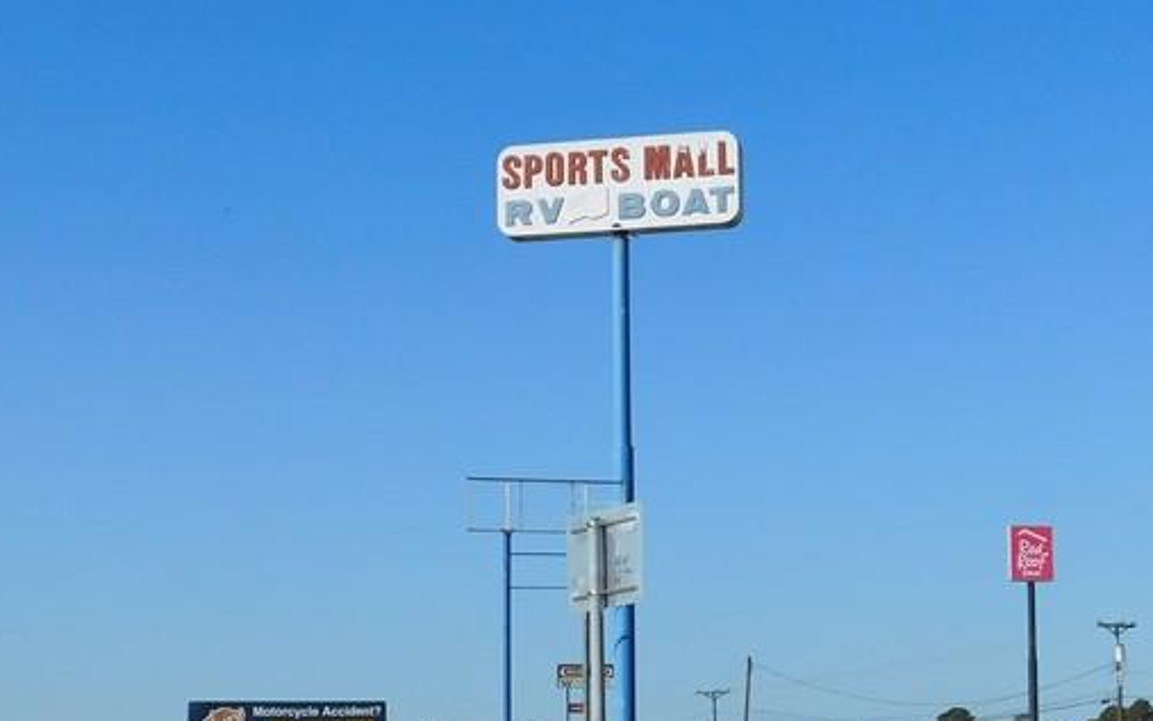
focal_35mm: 77
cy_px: 571
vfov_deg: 16.8
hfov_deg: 26.6
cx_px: 803
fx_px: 2420
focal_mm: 6.3
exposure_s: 1/640
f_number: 7
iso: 125
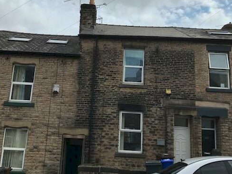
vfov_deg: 36.0
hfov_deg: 46.8
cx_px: 117
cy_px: 84
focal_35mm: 40
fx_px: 268
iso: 20
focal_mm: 3.99
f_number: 1.8
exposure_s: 1/4367
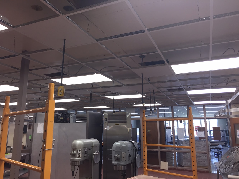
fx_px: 200
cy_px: 90
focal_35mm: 29
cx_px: 120
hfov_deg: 61.7
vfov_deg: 48.2
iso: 32
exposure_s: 1/40
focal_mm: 4.15
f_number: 2.2
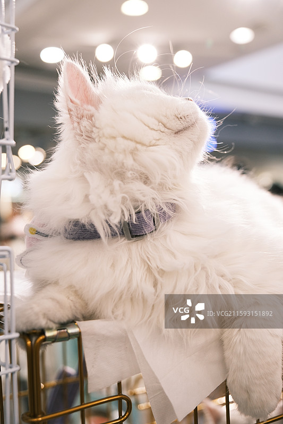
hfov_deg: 32.6
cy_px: 212
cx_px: 142
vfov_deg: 47.4
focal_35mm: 41
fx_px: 484
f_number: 2.8
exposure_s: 1/100
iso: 500
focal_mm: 27.2
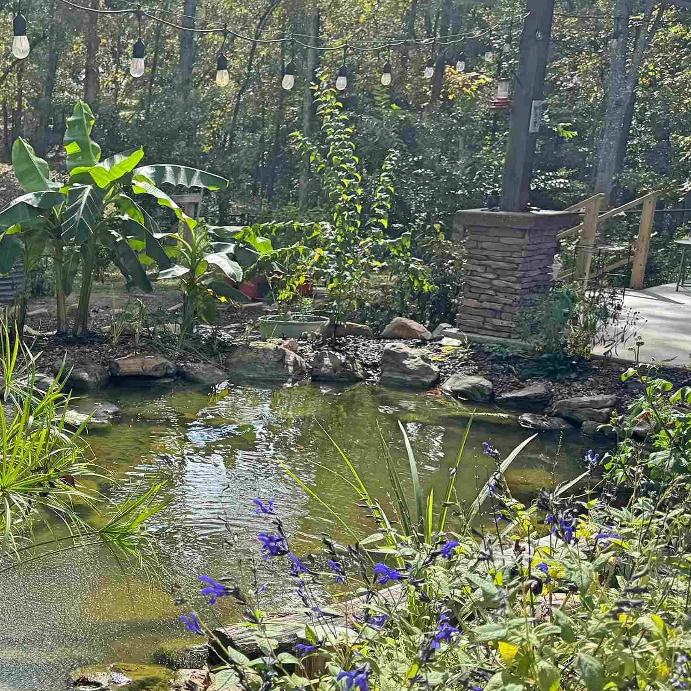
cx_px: 28
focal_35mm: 44
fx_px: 994
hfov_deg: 35.3
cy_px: 390
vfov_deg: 38.3
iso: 80
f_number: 1.78
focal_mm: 6.76
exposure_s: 1/1678
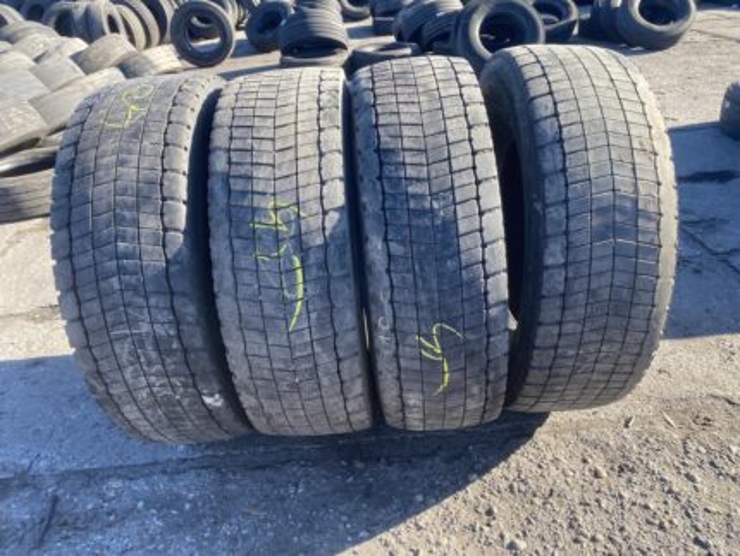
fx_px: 556
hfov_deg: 67.3
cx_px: 370
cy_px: 278
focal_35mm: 26
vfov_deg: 53.1
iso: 32
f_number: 1.8
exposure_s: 1/398
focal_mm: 4.25
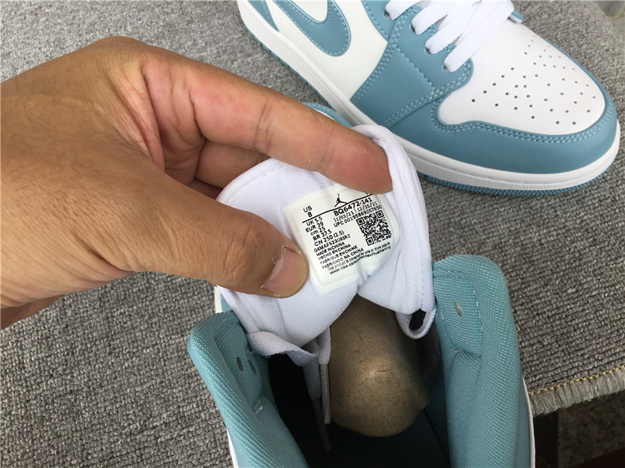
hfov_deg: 58.4
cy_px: 234
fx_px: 560
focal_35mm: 31
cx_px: 312
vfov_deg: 45.4
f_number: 2.4
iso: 25
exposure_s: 1/226
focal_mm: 3.3
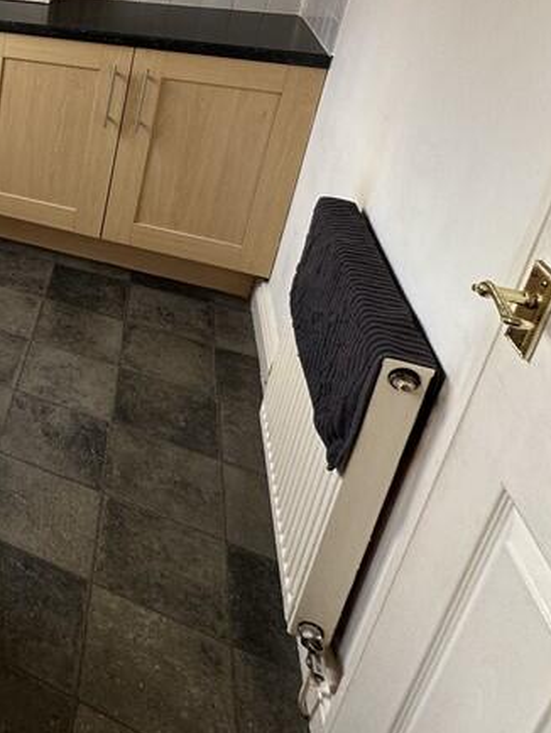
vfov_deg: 50.2
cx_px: -245
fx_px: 700
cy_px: 98
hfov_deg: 29.4
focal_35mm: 33
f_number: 2.2
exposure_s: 1/99
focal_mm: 2.22
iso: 64
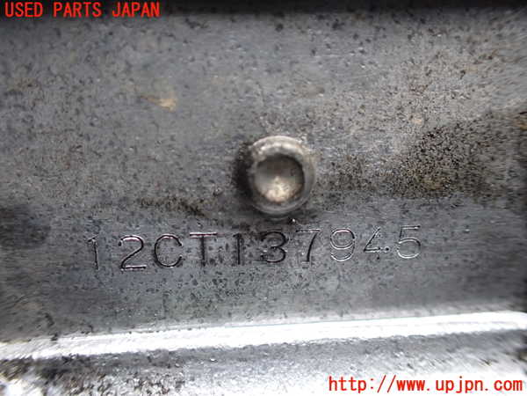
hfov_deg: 60.0
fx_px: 457
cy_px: 198
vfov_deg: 46.8
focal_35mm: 30
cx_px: 264
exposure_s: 1/125
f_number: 2.3
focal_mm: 5.4
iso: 500
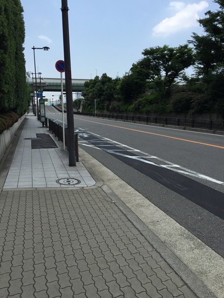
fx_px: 250
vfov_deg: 61.7
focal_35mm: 29
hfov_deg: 48.2
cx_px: 112
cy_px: 149
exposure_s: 1/2083
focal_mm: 4.15
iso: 32
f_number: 2.2
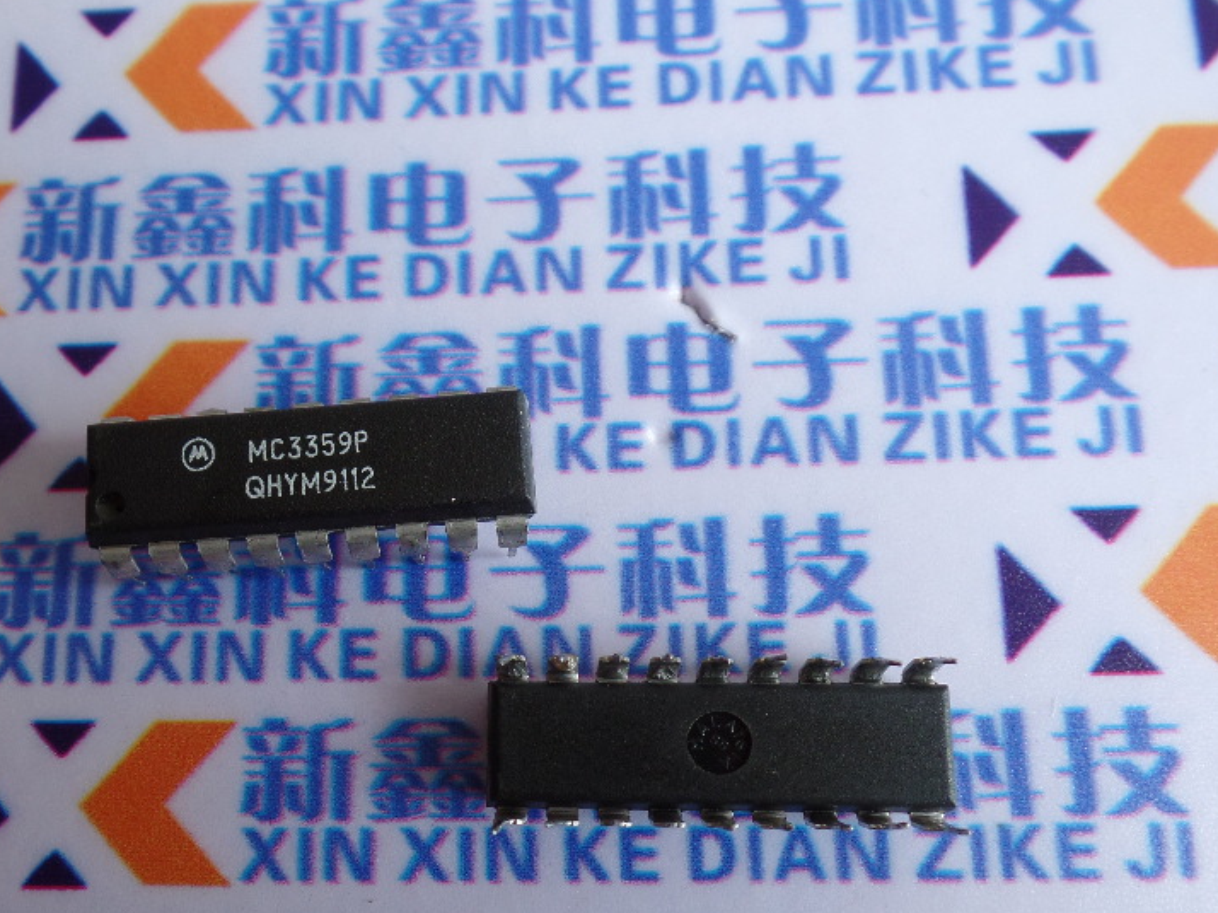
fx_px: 1161
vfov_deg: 42.3
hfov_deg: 54.4
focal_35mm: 33
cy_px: 619
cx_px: 421
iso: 80
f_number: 3.5
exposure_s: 1/60
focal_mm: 4.1
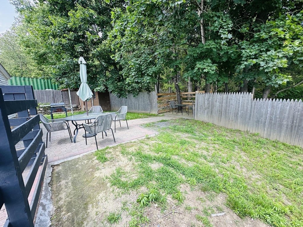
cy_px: 114
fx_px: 123
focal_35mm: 14
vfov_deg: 85.7
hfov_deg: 102.1
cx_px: 152
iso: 40
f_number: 2.2
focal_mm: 2.22
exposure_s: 1/276
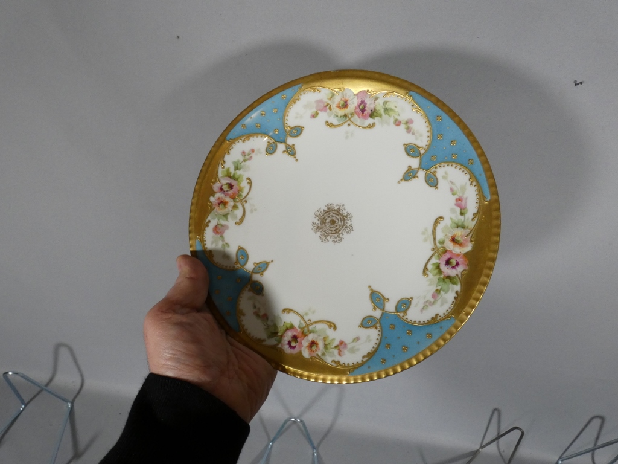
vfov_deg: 63.4
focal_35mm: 21
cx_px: 309
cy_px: 232
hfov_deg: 79.0
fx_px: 375
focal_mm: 3.7
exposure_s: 1/125
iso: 250
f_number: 2.8
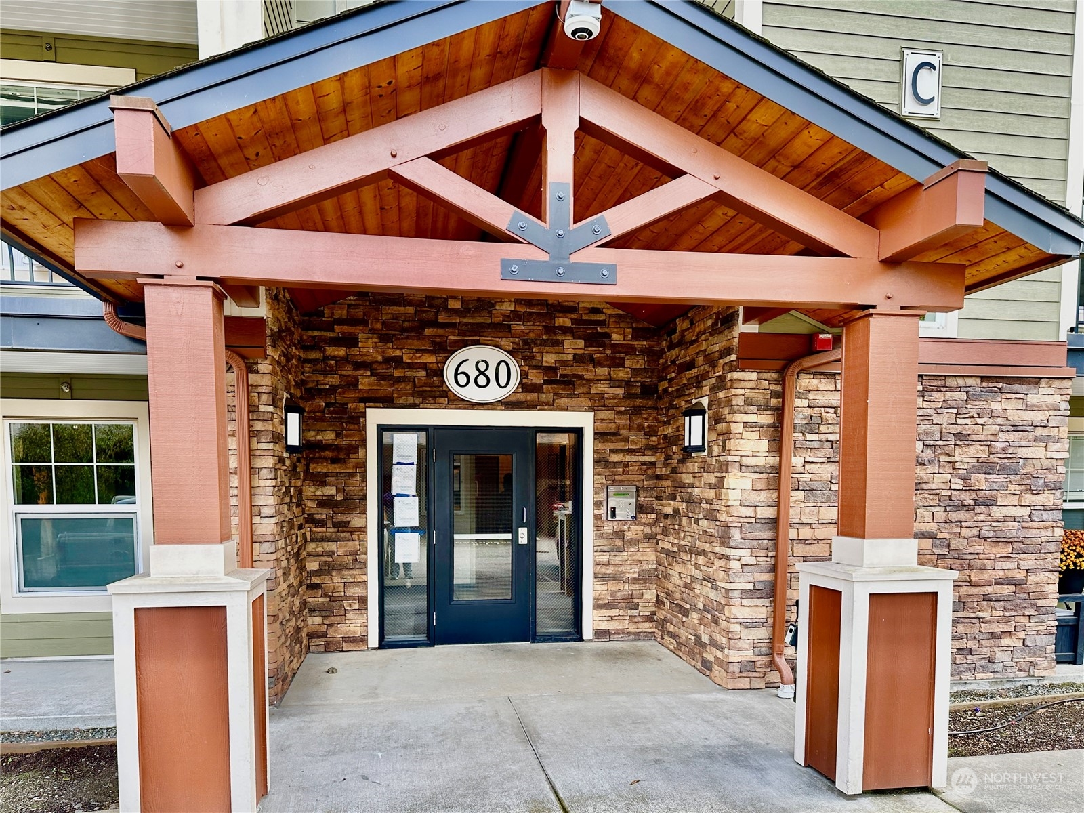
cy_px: 406
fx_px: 752
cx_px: 542
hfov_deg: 71.6
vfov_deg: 56.8
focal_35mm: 24
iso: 80
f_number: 1.78
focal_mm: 6.86
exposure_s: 1/246
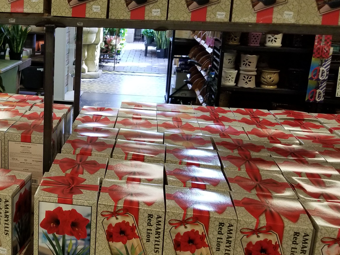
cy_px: 108
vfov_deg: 32.1
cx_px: 65
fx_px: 442
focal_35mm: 45
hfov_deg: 40.2
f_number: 1.7
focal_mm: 4.25
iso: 160
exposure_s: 1/60
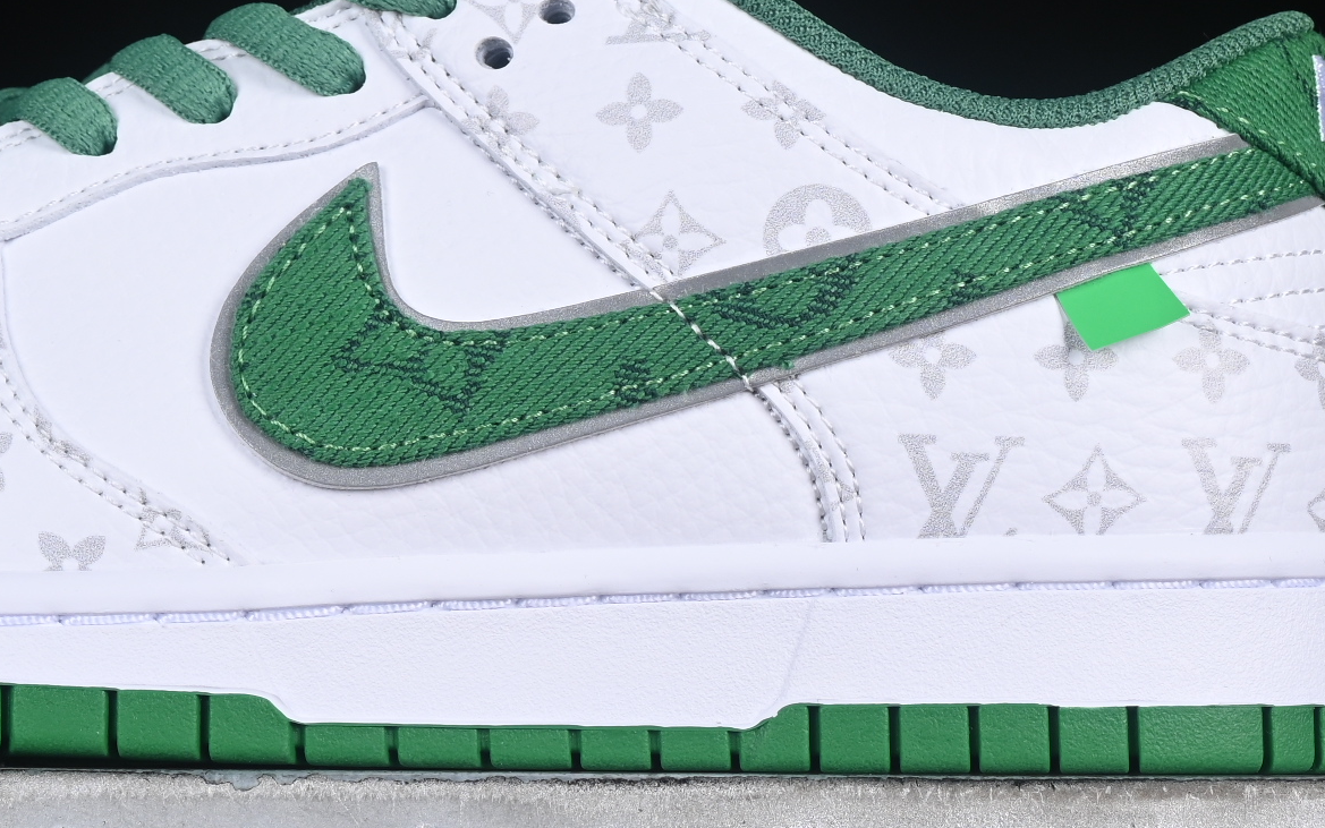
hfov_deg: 11.5
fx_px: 6573
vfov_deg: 7.2
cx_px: 329
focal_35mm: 182
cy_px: 131
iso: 160
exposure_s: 1/100
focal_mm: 50
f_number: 8
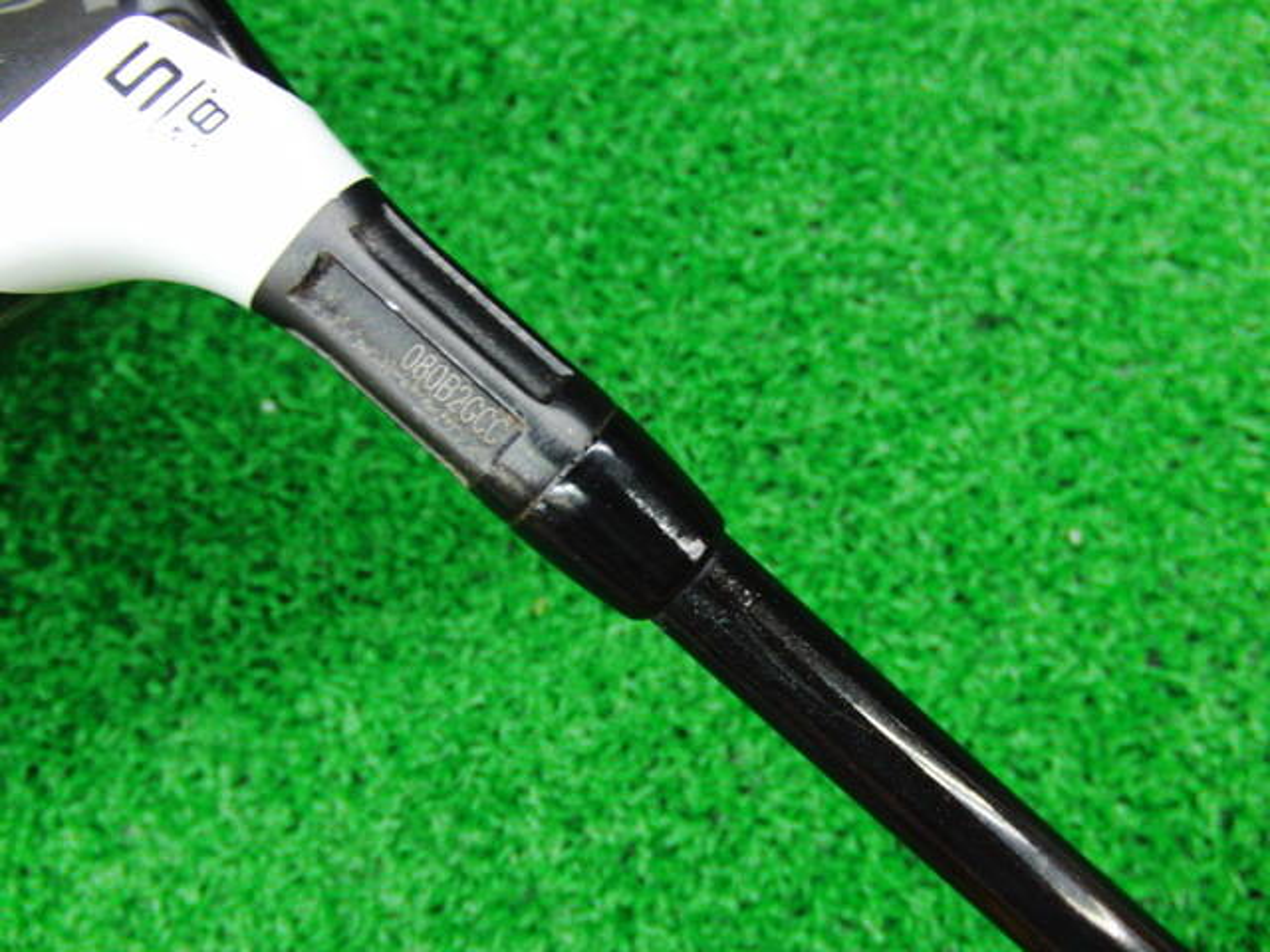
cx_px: 635
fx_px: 1357
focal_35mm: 37
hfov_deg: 50.1
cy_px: 476
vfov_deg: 38.7
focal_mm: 6.42
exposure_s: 1/25
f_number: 3.6
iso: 400
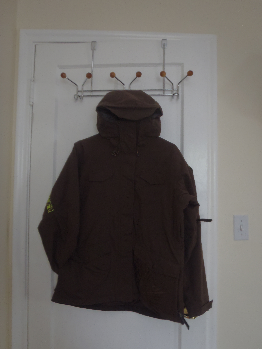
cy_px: 174
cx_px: 131
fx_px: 283
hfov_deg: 49.7
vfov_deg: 63.4
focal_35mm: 28
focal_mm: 5
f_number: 3.5
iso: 200
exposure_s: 1/8
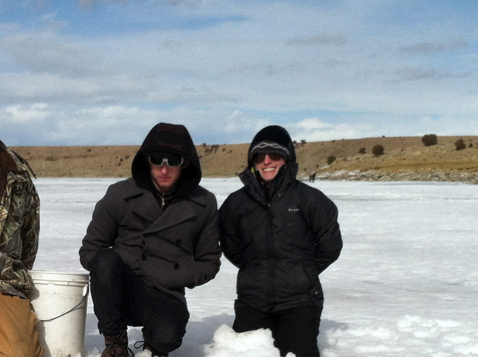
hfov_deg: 22.2
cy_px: 303
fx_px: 1200
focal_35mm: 87
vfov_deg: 16.8
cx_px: 94
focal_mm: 3.85
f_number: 2.8
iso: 80
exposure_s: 1/3750
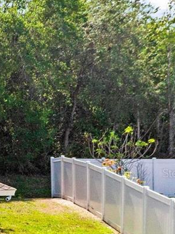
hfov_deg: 11.2
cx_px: -258
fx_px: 735
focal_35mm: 109
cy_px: 173
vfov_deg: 18.0
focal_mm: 10.26
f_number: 4
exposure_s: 1/2000
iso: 100
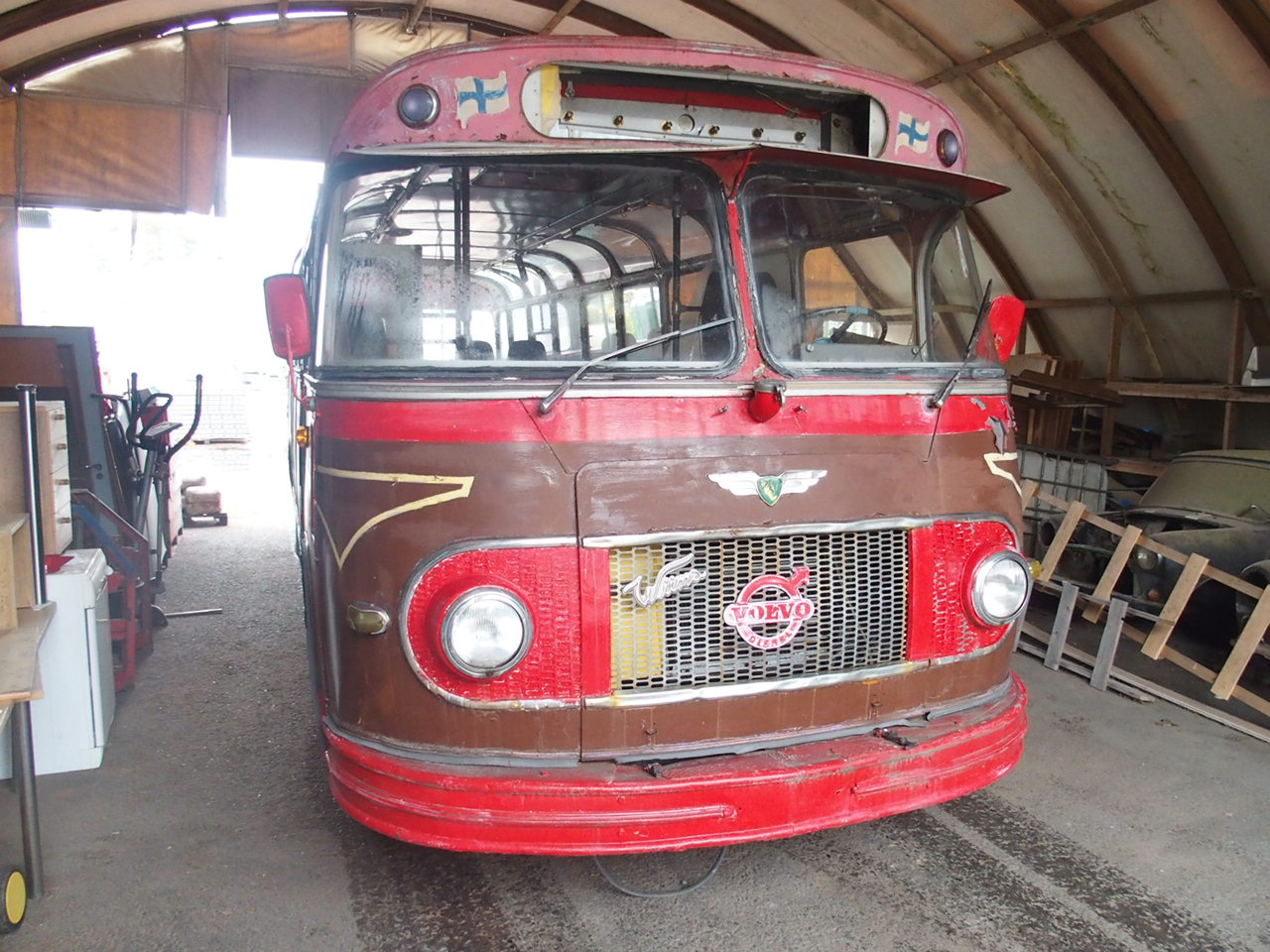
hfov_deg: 63.4
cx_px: 635
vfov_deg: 49.7
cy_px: 476
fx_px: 1027
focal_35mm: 28
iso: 800
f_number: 2.8
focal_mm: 6
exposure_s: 1/100
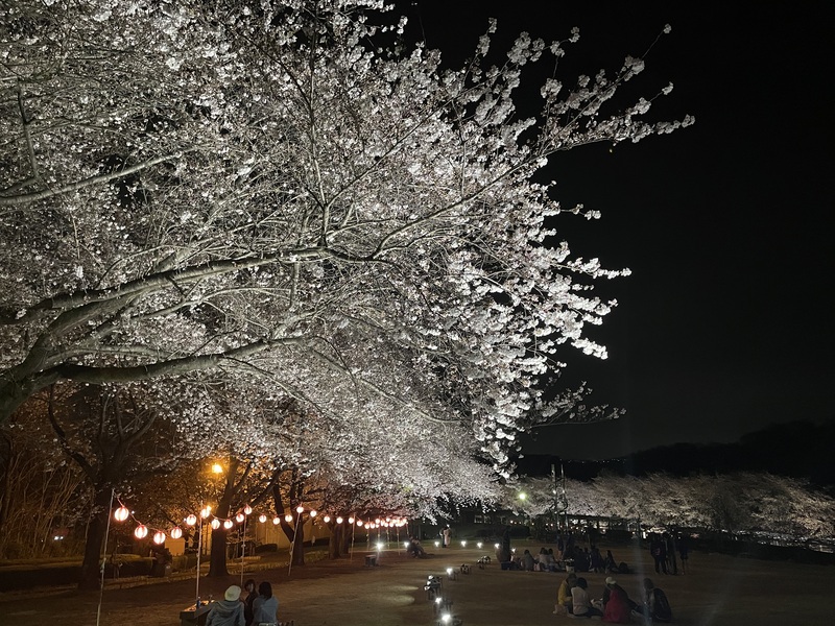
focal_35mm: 26
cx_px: 418
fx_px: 627
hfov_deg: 67.3
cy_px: 313
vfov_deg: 53.1
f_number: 1.6
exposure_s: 1/25
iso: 500
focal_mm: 4.2
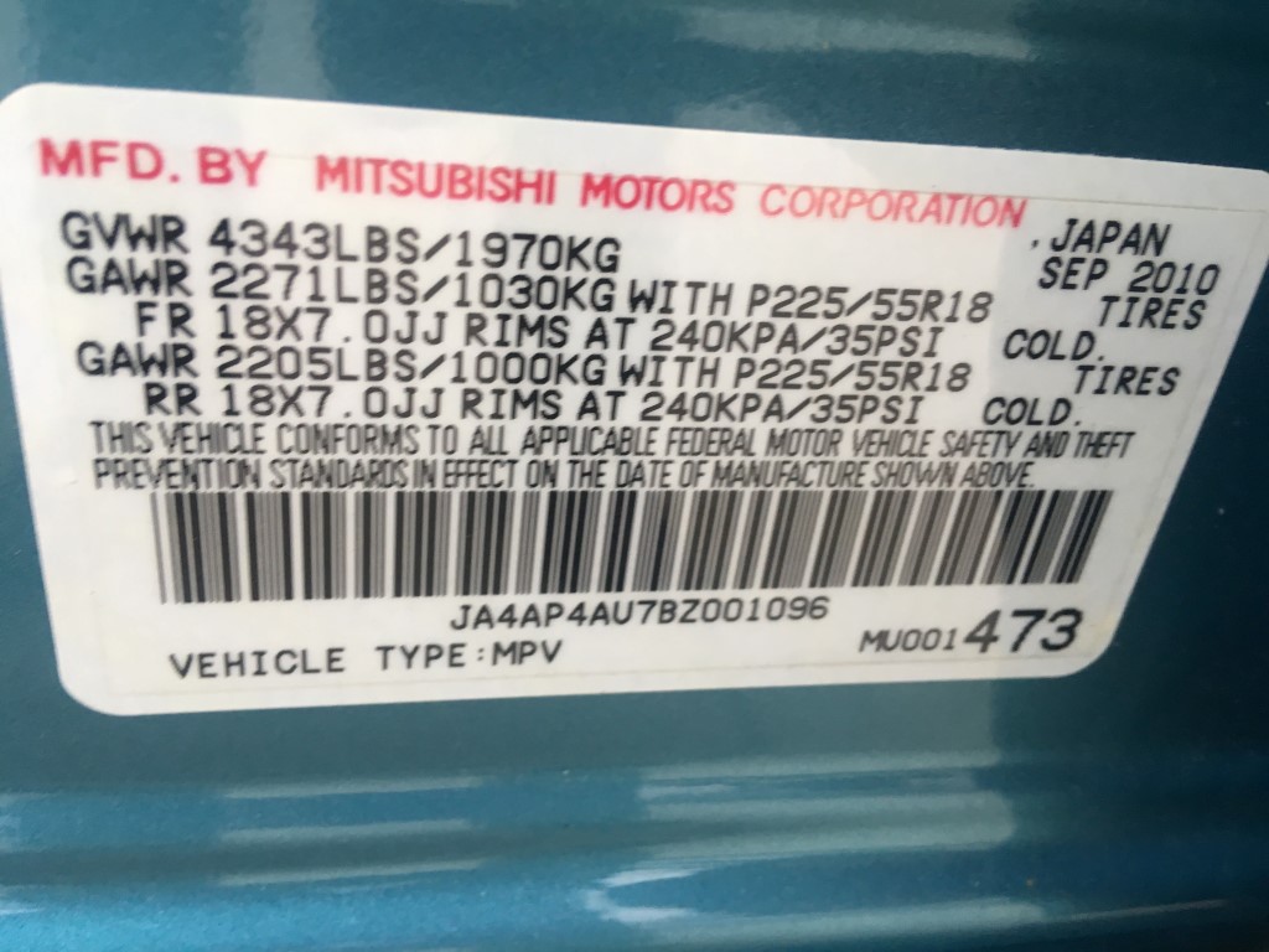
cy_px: 476
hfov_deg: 61.7
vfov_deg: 48.2
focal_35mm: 29
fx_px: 1063
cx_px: 634
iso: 25
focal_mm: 4.15
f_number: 2.2
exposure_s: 1/30
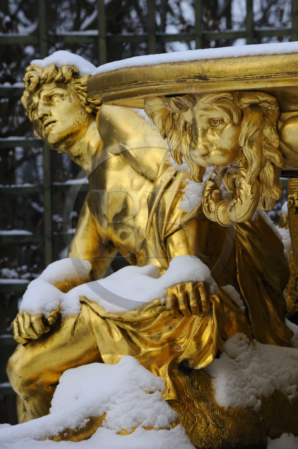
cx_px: 149
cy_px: 224
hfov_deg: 6.9
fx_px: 2487
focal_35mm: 200
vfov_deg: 10.3
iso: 200
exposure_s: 1/160
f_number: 8
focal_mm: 200
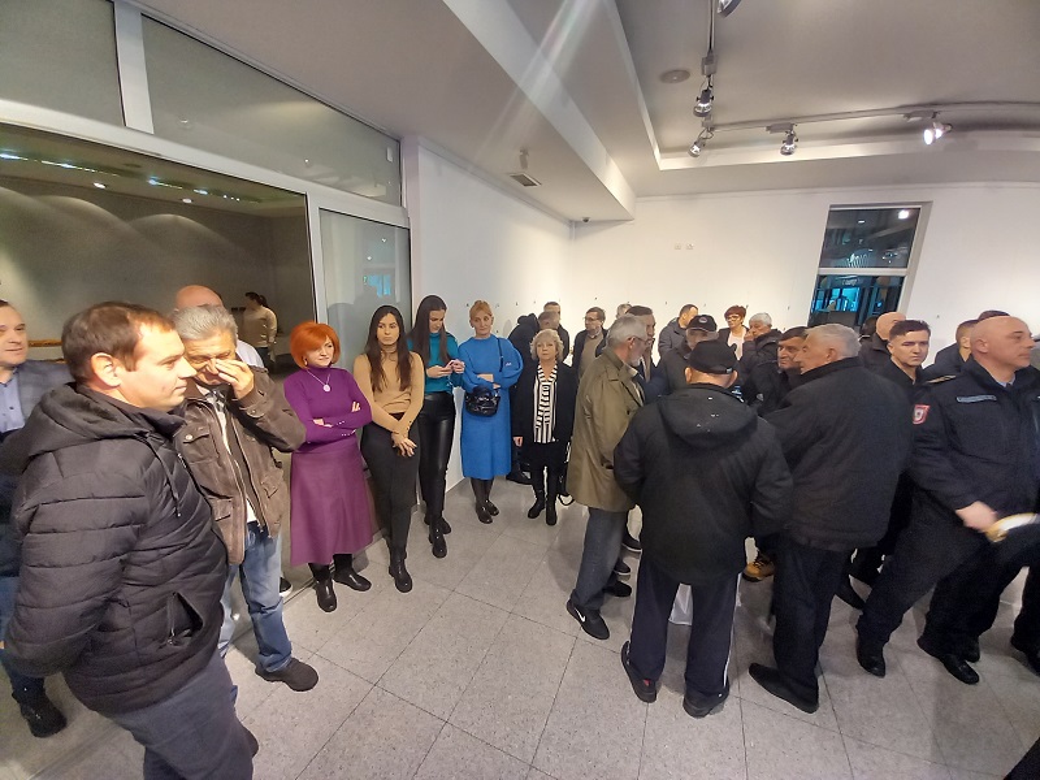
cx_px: 520
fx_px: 391
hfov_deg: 106.2
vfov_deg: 89.9
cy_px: 390
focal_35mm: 13
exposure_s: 1/33
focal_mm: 1.13
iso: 200
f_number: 2.2
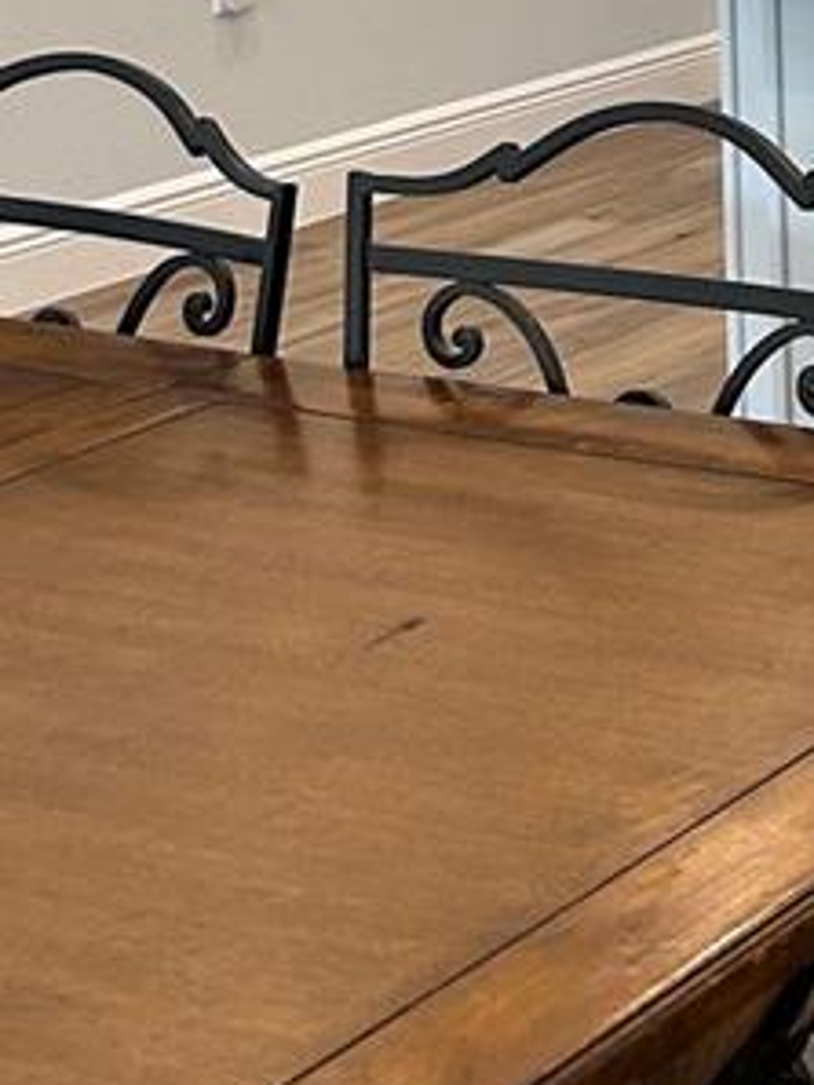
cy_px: -296
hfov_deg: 12.5
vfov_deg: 17.6
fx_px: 3290
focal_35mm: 105
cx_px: 1584
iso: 125
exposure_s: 1/120
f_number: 1.5
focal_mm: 5.7
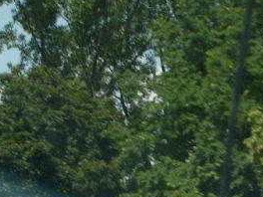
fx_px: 1656
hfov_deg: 9.1
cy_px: 296
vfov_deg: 6.7
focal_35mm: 218
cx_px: 125
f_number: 9.8
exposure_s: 1/125
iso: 80
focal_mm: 12
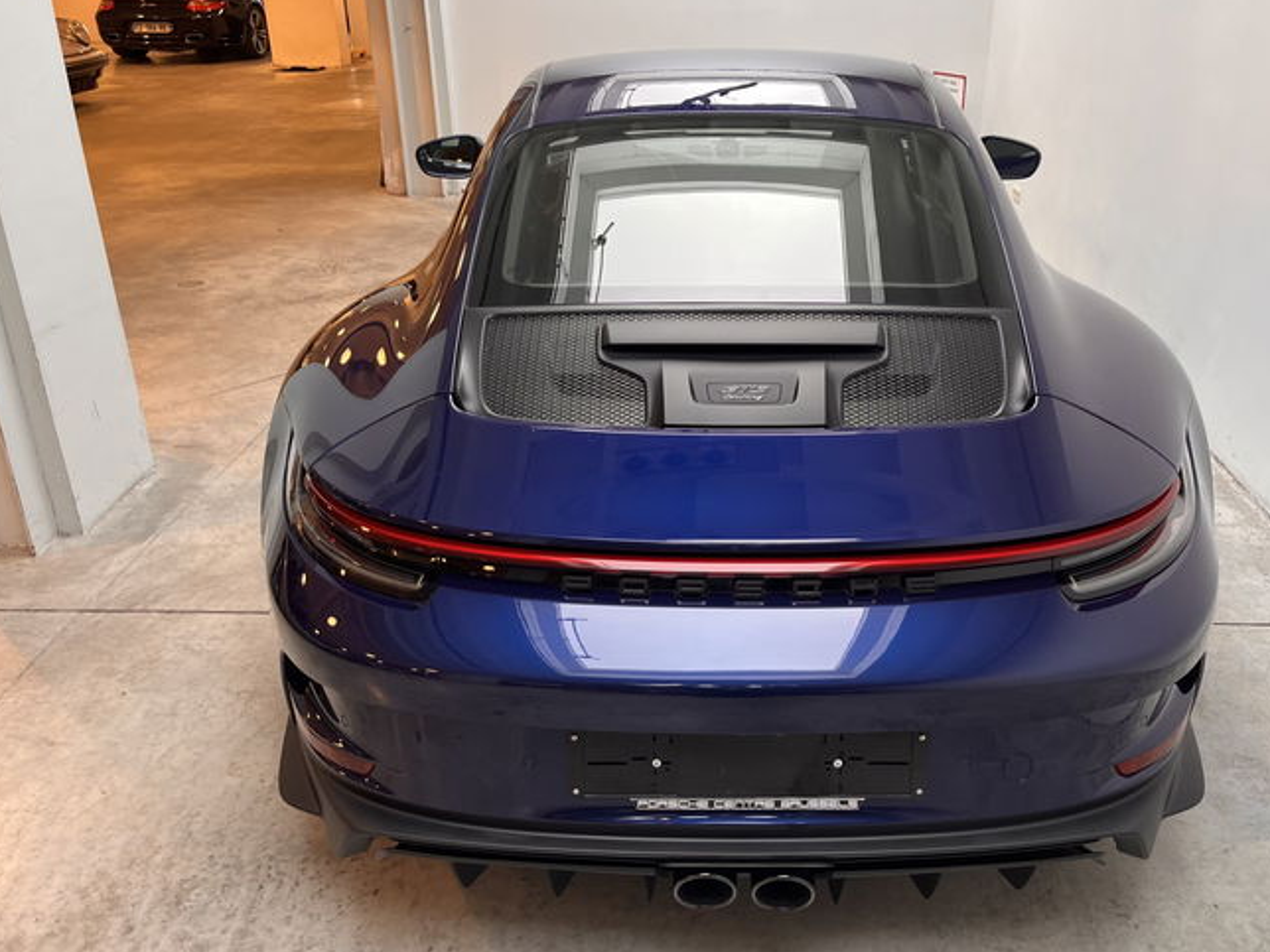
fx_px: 1137
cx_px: 714
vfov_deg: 45.4
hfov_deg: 58.2
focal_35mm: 31
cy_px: 447
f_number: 1.6
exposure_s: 1/100
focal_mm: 5.1
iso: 80
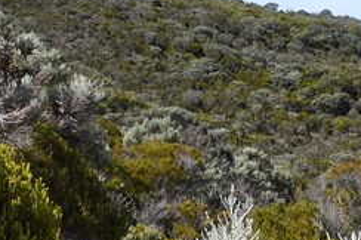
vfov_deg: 6.7
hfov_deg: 8.5
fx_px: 2033
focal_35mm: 203
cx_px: 1083
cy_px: 173
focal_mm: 31
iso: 200
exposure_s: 1/250
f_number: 13
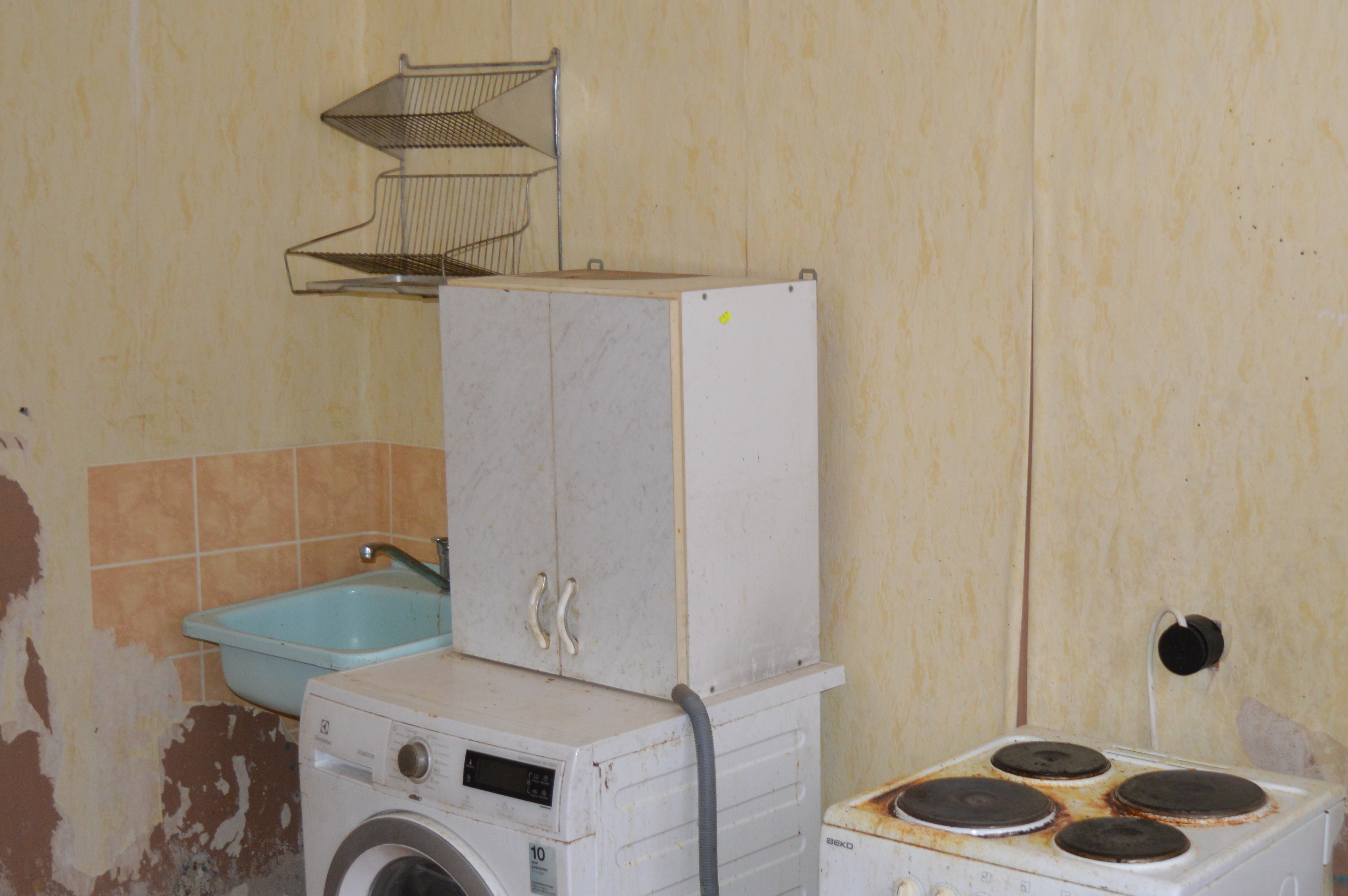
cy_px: 527
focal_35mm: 56
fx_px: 2095
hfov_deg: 35.4
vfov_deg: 24.1
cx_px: 859
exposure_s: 1/60
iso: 720
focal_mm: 22
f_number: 3.8
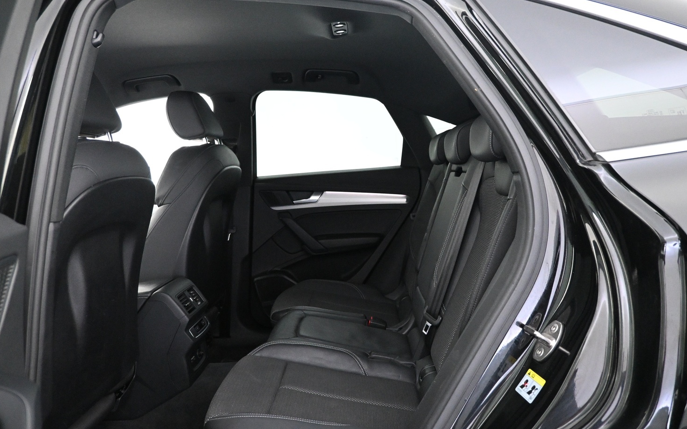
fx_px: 505
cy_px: 215
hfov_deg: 68.4
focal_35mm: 27
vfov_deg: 46.0
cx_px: 360
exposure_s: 1/30
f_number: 3.5
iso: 4000
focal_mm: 16
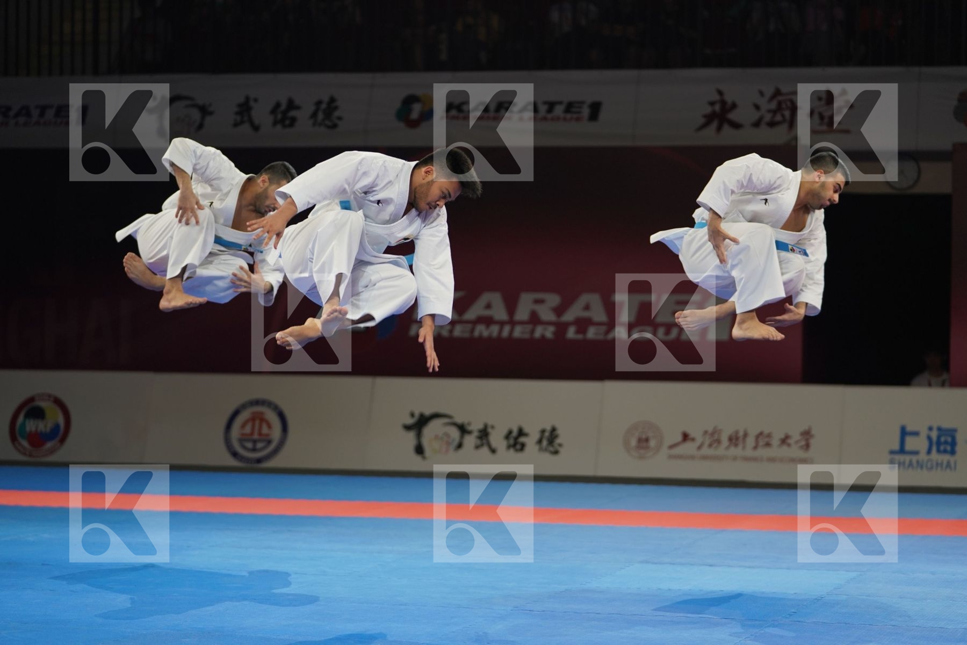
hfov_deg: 19.1
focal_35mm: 107
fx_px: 2874
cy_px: 322
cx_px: 484
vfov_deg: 12.8
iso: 800
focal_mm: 107
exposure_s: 1/500
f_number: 2.8
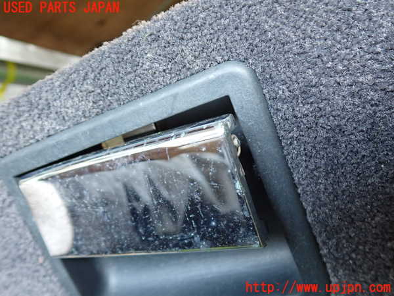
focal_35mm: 30
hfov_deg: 60.0
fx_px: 341
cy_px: 148
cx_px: 197
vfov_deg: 46.8
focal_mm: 5.4
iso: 320
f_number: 2.3
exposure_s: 1/30
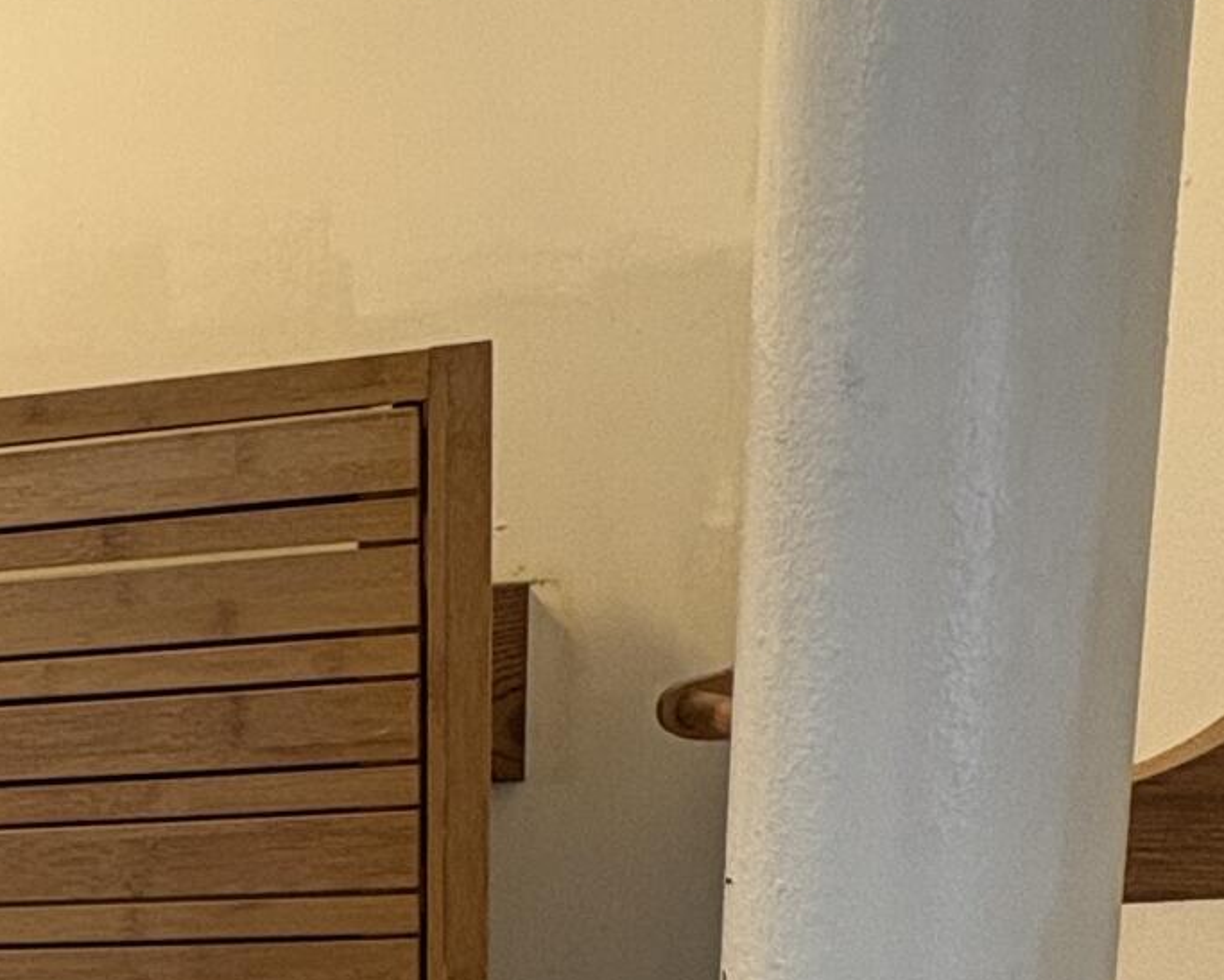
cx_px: -618
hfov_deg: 24.4
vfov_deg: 24.1
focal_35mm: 60
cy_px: 1014
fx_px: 2174
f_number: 2.2
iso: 160
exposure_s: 1/60
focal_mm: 2.22
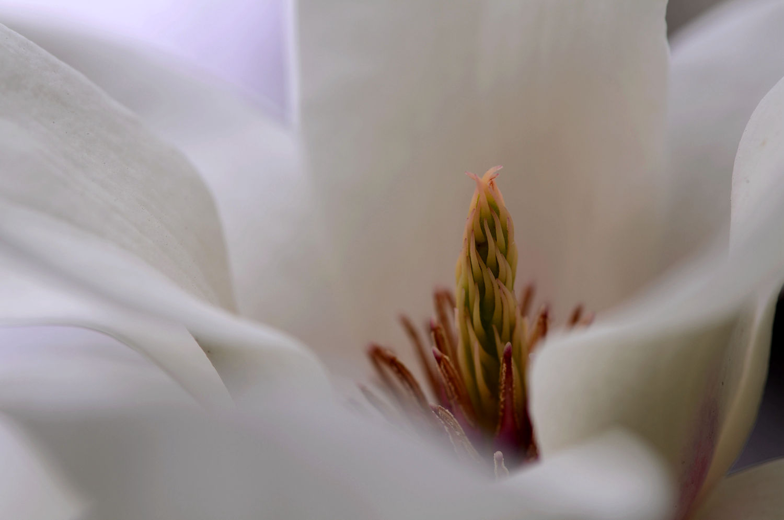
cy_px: 260
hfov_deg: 13.1
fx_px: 3423
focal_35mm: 158
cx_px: 392
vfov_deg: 8.7
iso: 100
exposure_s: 1/250
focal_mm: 105
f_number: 5.6
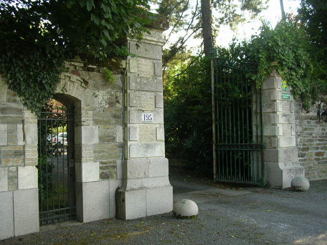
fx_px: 359
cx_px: 164
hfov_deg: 49.0
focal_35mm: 38
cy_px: 122
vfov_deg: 37.7
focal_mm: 5.8
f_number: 2.8
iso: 50
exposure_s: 1/135
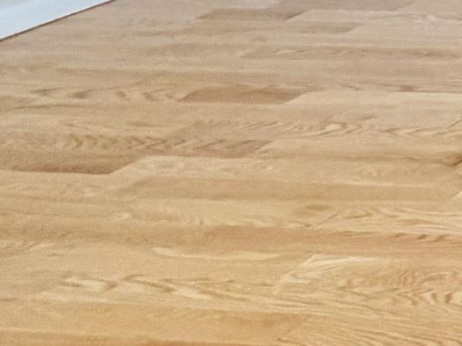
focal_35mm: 82
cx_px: 1338
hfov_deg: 12.0
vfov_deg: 15.2
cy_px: -305
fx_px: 1094
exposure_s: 1/120
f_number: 2.2
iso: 200
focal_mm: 2.22
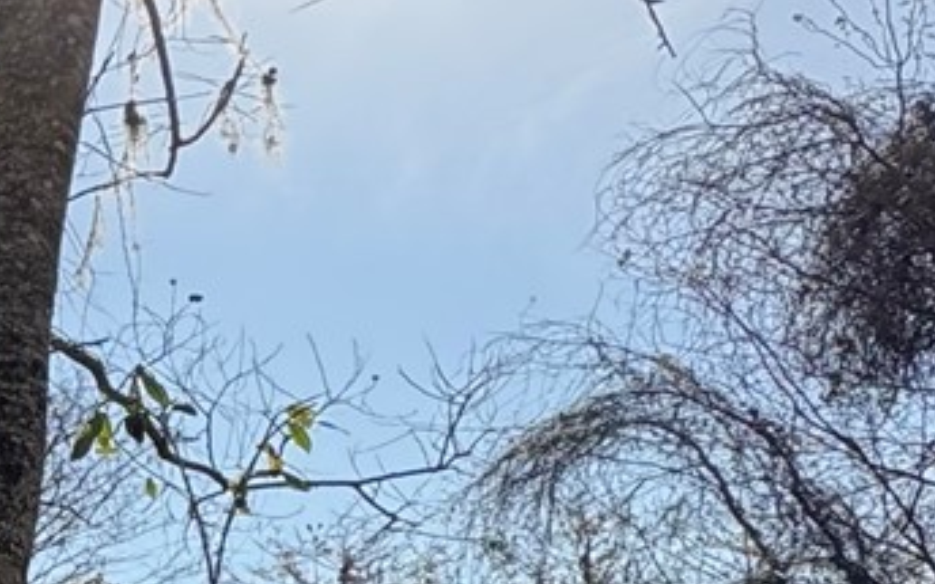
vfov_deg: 17.9
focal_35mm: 69
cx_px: -734
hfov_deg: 20.9
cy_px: 712
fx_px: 1758
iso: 64
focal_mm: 2.22
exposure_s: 1/1672
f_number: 2.2
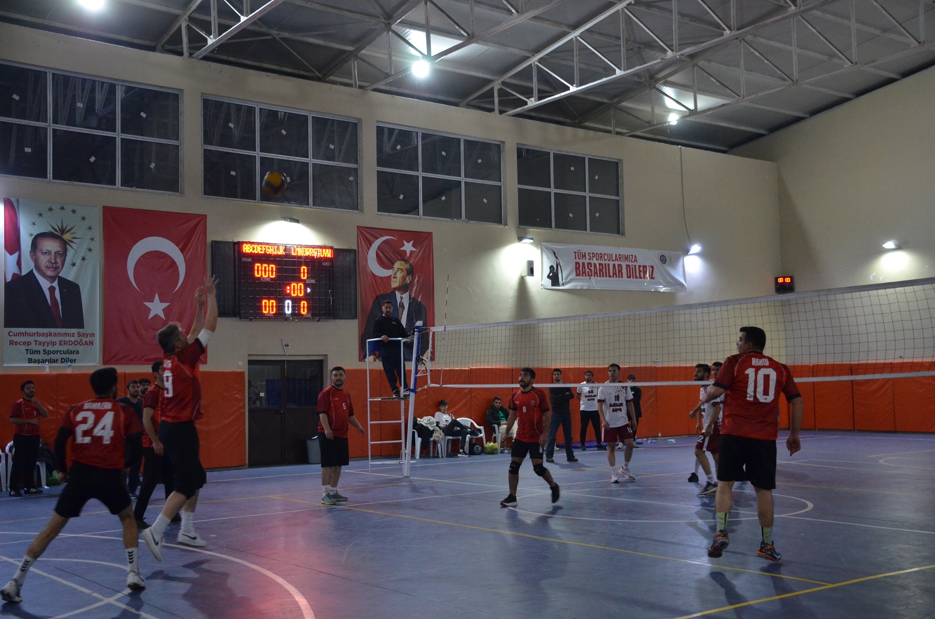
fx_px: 1011
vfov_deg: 34.1
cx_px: 468
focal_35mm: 39
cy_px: 310
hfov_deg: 49.6
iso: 1600
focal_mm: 26
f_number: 3.8
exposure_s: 1/100
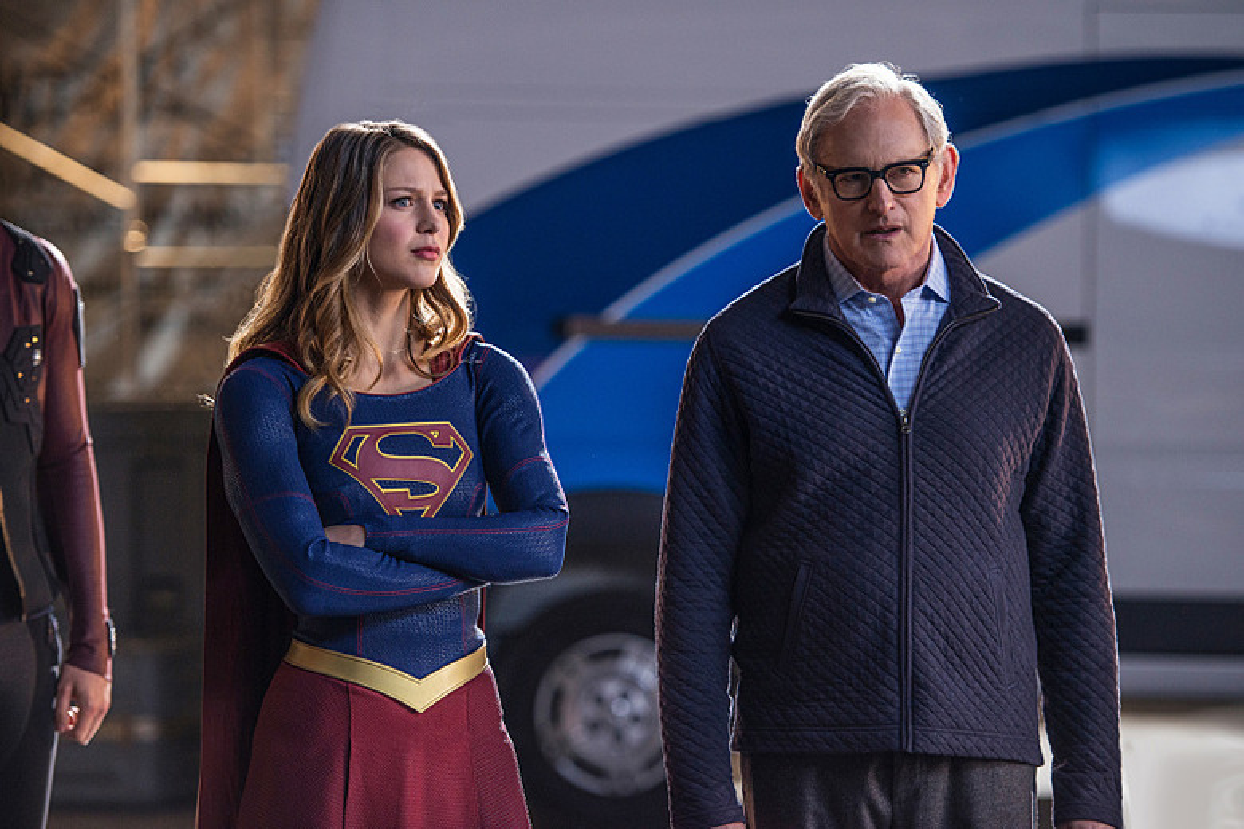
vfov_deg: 10.2
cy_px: 414
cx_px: 622
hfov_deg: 15.2
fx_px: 4665
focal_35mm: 135
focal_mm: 135
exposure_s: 1/160
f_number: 2.8
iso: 1000
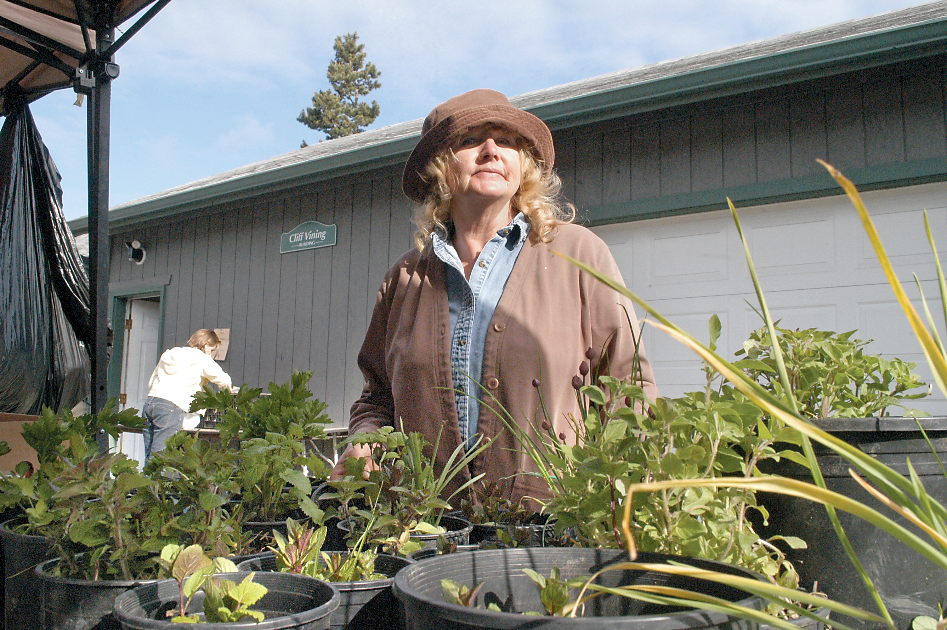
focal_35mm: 33
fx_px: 867
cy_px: 315
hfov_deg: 57.3
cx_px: 474
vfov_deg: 39.9
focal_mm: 22
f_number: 13
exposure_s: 1/640
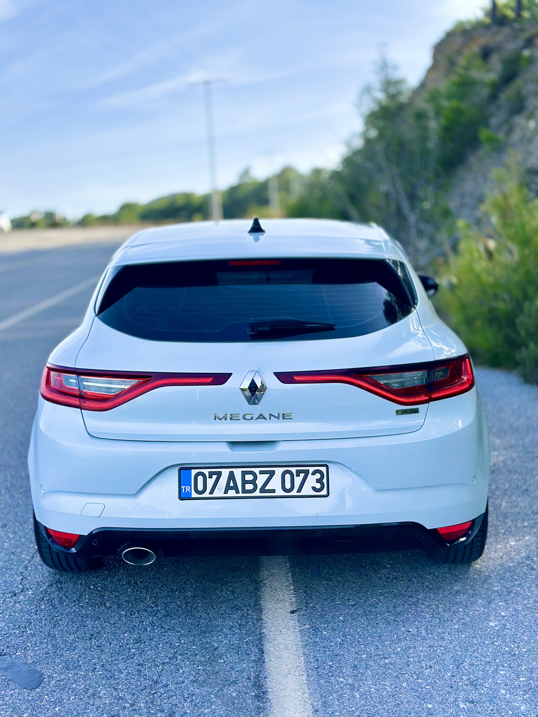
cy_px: 358
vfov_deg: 39.7
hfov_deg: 30.3
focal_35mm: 48
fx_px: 995
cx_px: 269
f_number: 1.78
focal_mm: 6.86
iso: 100
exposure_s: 1/2732
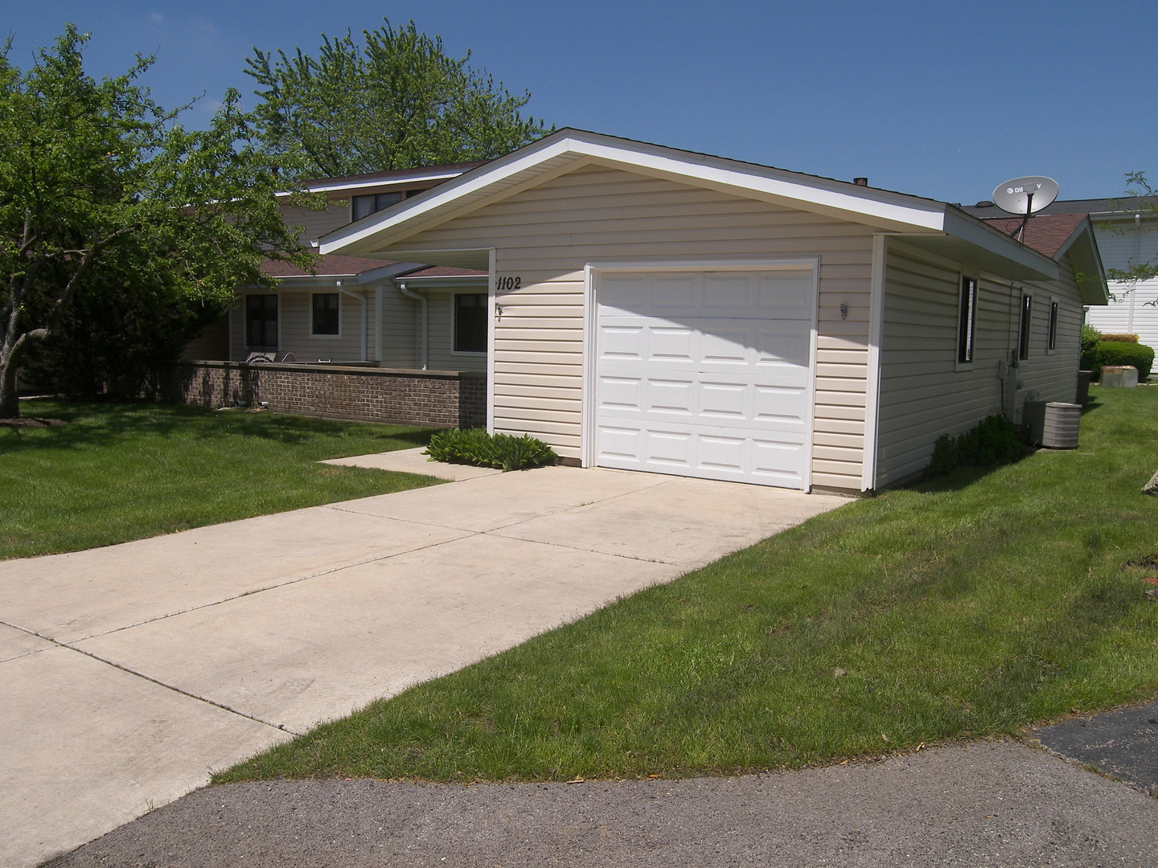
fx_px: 937
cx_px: 579
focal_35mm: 28
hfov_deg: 63.4
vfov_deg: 49.7
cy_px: 434
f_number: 3.2
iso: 50
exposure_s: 1/1250
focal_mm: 5.9
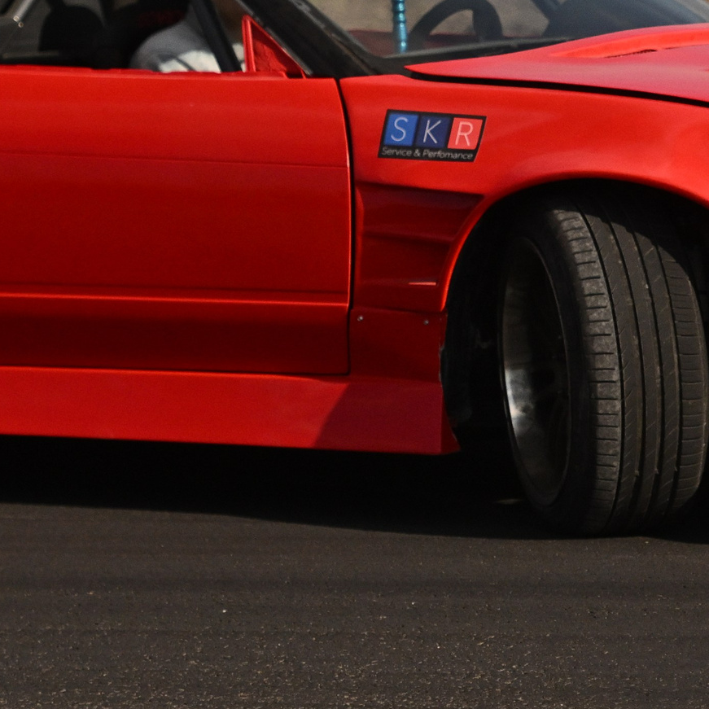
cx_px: 611
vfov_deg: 3.6
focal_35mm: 487
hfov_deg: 3.6
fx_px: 11285
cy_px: 128
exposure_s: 1/32000
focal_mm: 130
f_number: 2.8
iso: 1100
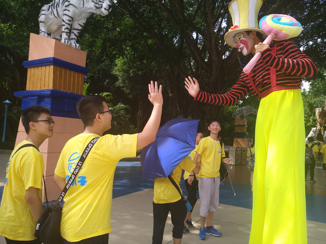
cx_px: 163
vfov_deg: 61.1
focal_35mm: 22
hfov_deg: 76.4
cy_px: 122
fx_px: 207
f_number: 2.2
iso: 125
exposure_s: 1/342
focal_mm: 3.81
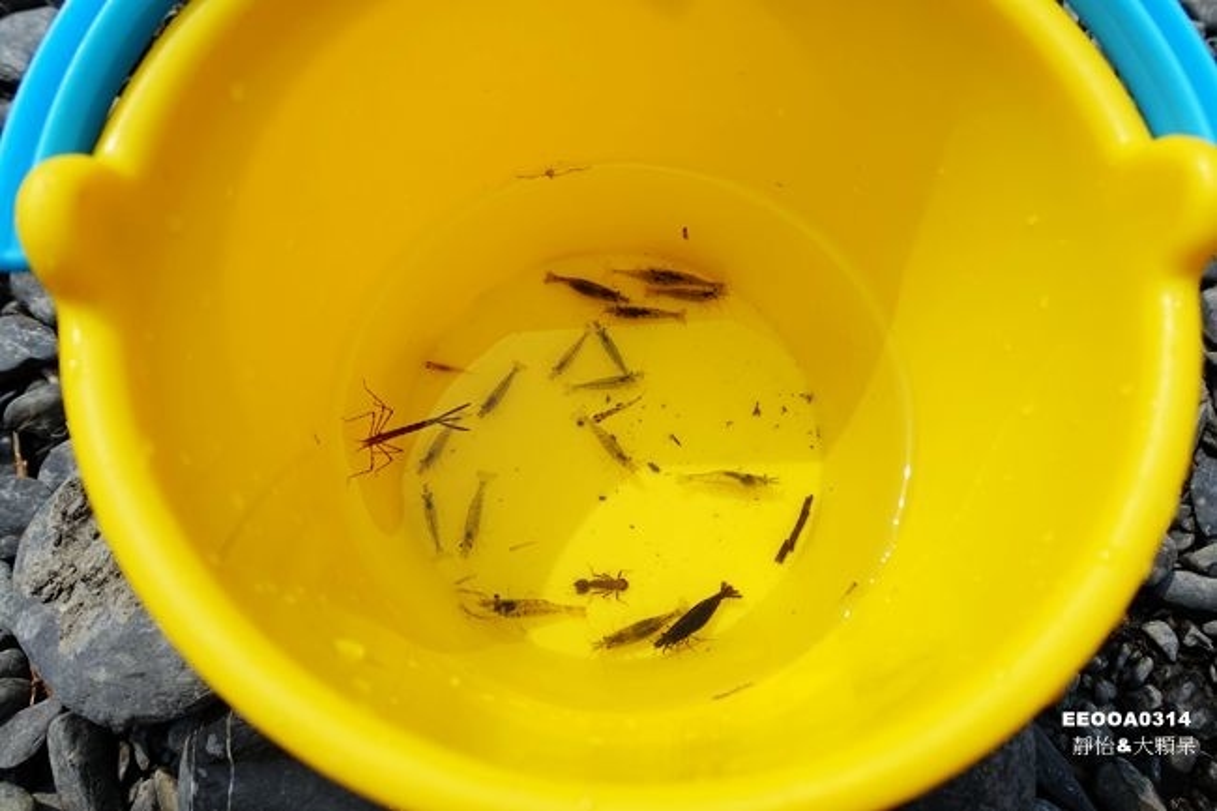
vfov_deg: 53.1
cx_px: 608
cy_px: 406
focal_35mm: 24
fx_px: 811
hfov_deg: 73.8
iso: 125
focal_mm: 8.8
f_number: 4
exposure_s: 1/200
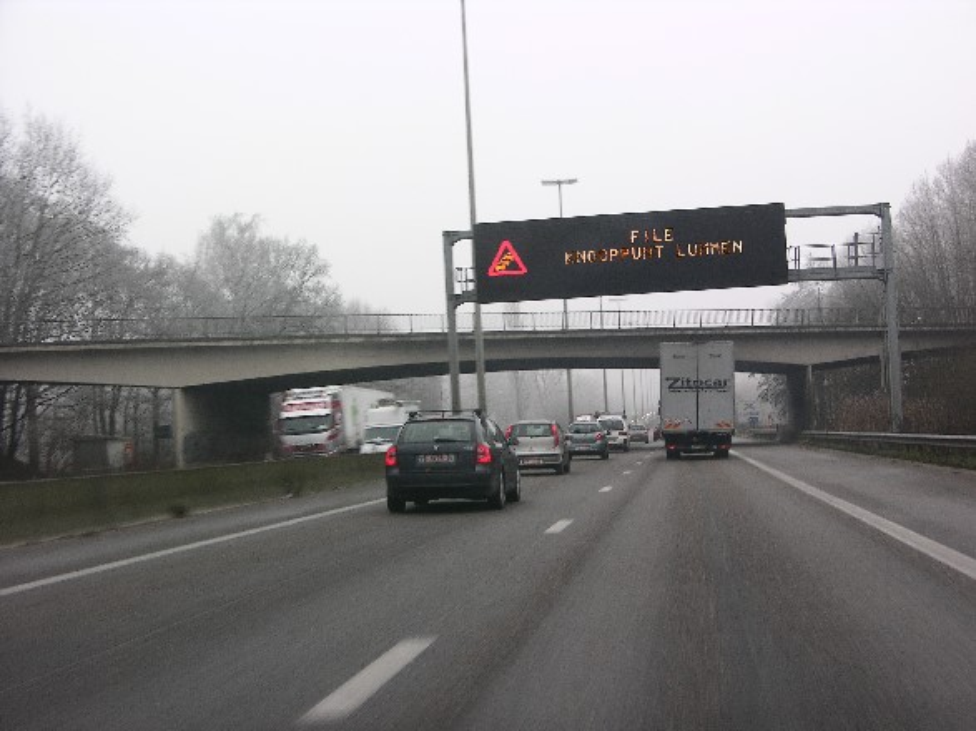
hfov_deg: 31.2
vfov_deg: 23.6
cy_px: 366
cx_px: 488
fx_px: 1748
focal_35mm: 62
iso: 50
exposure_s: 1/55.5
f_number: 4
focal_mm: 15.7
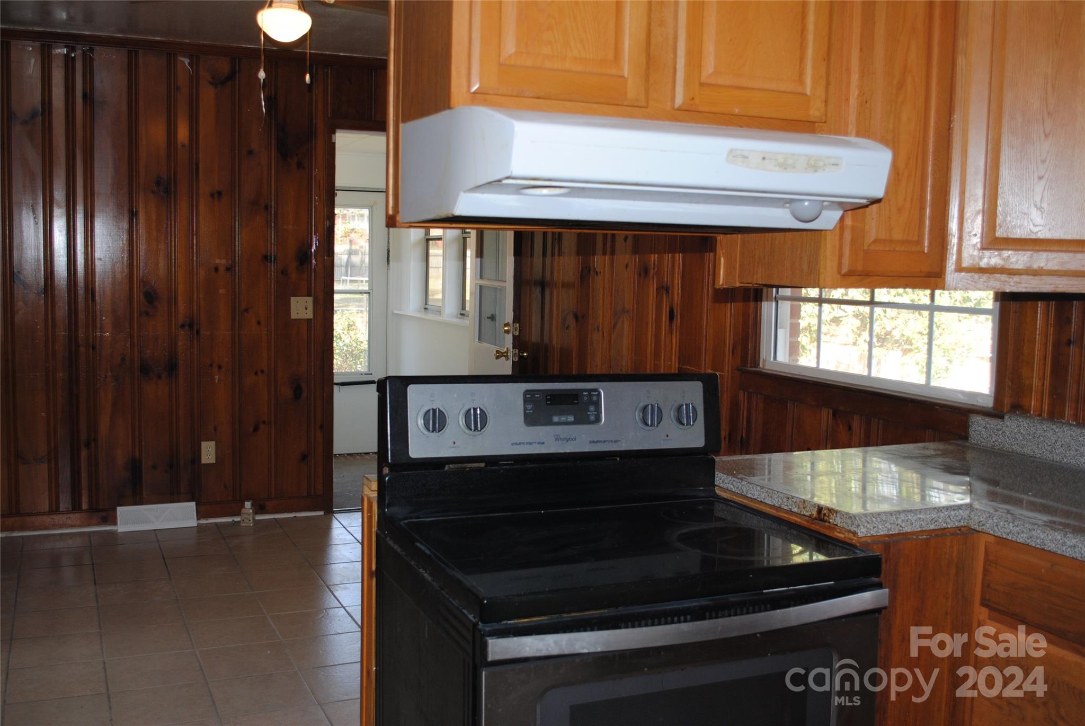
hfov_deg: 53.1
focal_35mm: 36
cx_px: 542
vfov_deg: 37.0
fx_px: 1086
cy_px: 363
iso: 200
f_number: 4
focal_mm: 24
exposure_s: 1/60
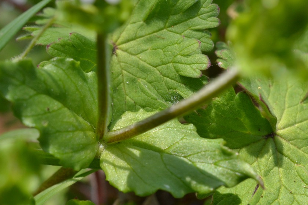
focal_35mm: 82
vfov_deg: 16.7
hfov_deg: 24.7
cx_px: 123
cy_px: 103
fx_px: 702
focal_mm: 40
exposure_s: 1/250
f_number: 9
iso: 400
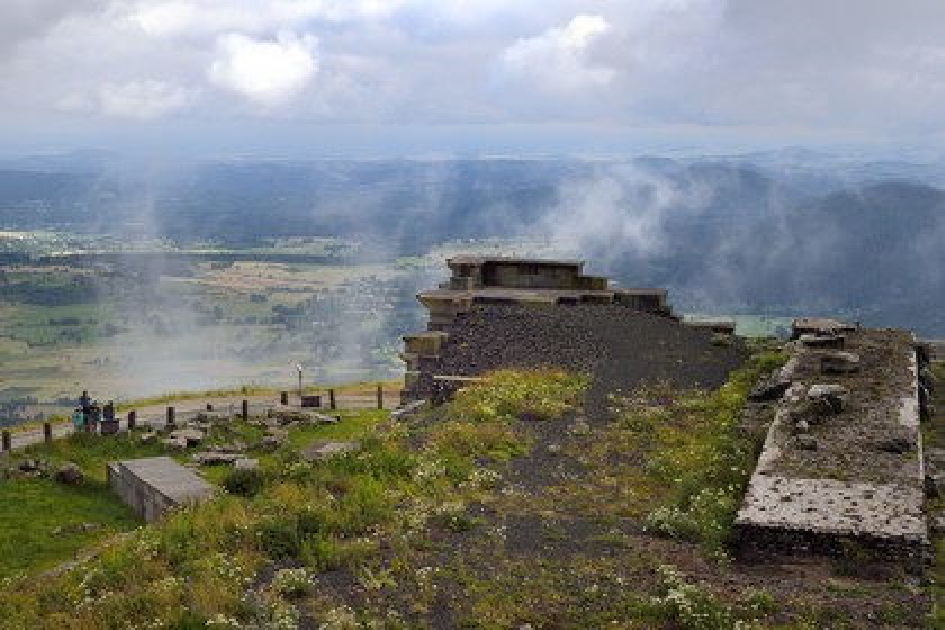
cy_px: 315
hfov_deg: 38.2
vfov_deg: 26.0
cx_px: 472
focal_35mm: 52
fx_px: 1365
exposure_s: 1/160
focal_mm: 52
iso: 400
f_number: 16
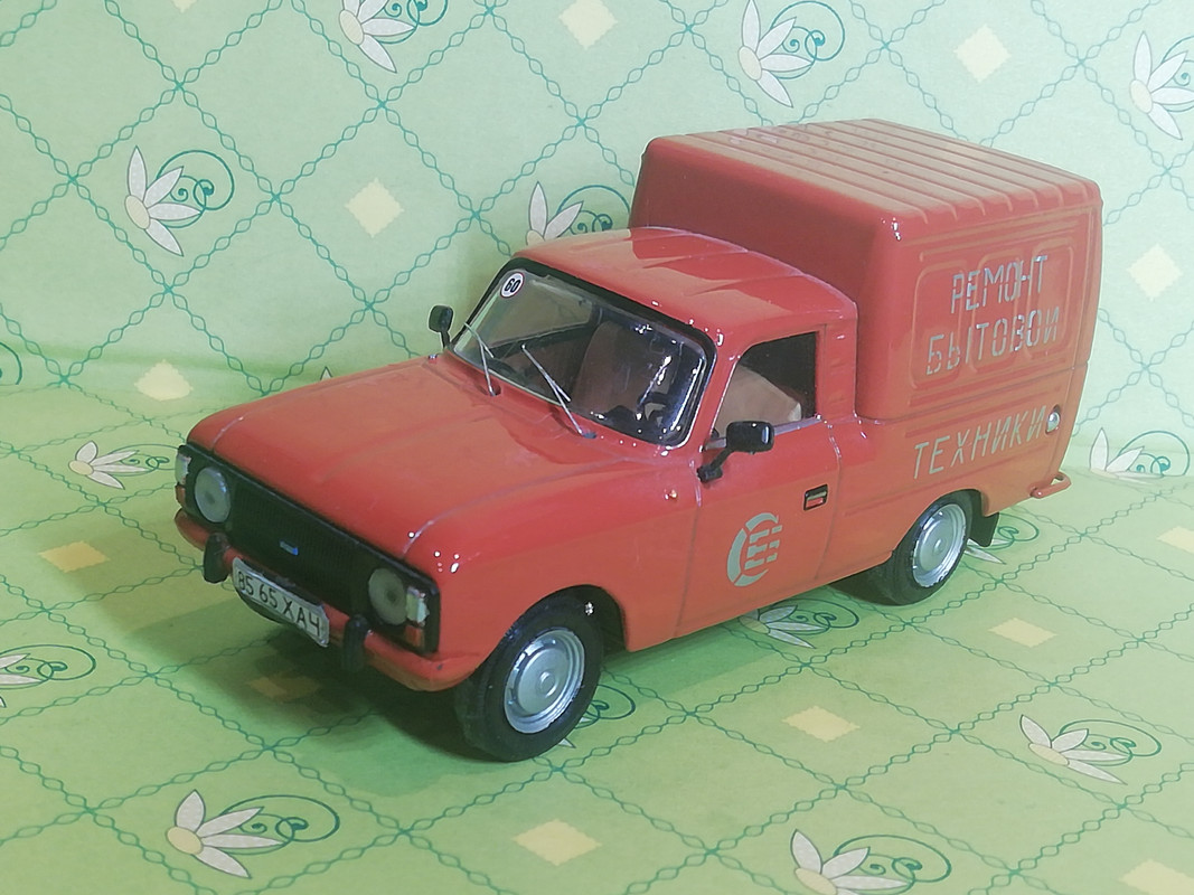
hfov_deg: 33.2
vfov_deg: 25.2
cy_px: 448
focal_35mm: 58
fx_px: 2000
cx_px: 597
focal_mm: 3.46
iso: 160
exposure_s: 1/33.3
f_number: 2.2
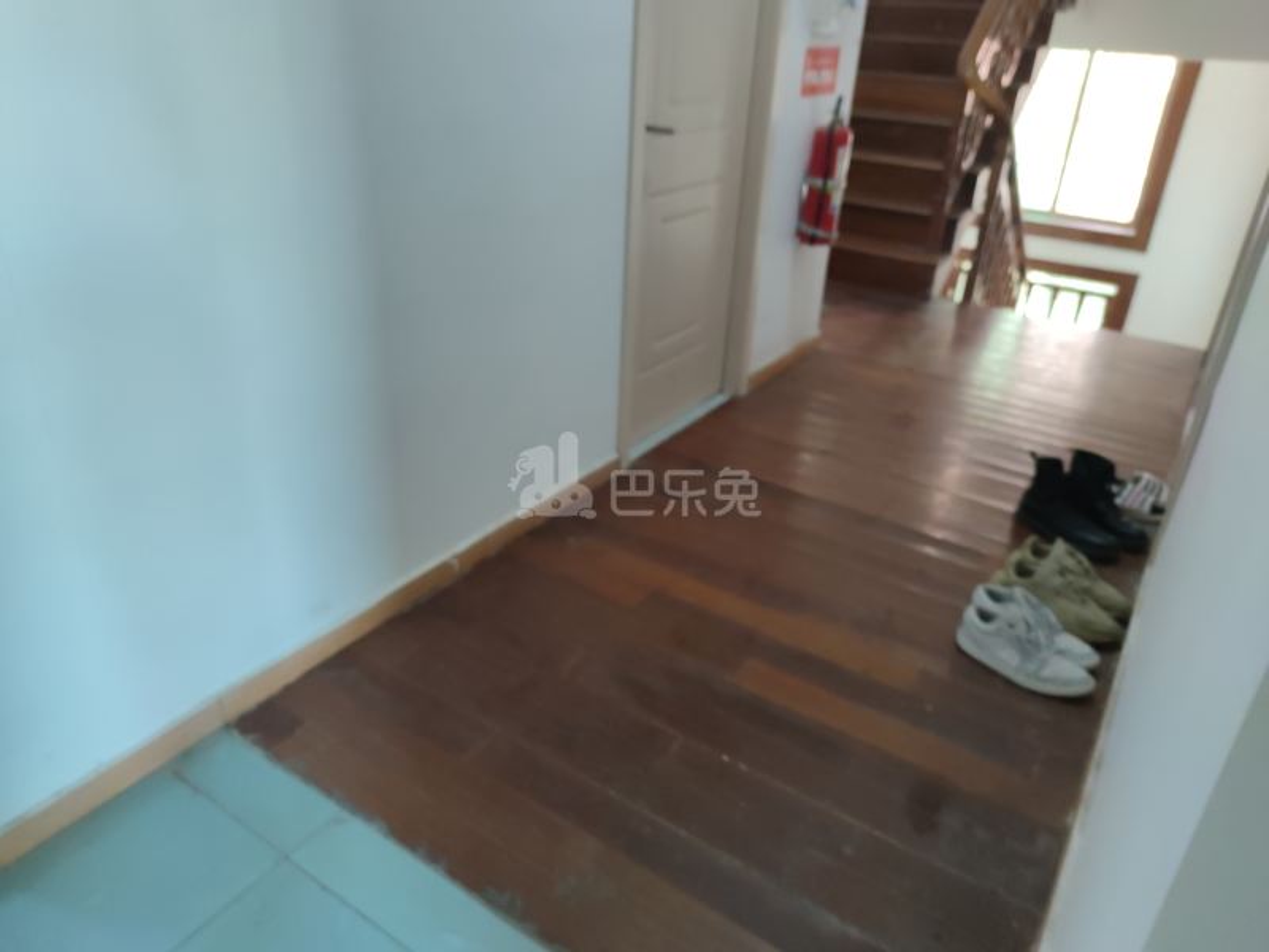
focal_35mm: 24
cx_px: 634
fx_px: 880
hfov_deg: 71.6
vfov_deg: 56.8
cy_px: 476
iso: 291
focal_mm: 6.72
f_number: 1.69
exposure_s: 1/50
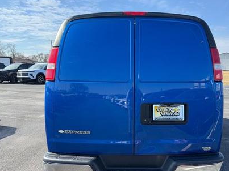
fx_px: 198
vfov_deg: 46.7
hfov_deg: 59.7
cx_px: 132
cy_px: 96
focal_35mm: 30
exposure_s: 1/1770
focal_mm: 6.76
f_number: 1.78
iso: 80
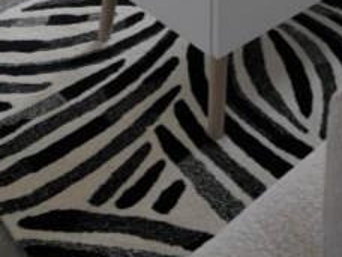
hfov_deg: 30.0
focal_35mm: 63
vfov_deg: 16.5
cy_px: -283
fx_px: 622
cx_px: 276
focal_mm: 7
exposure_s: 1/60
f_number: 4
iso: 250
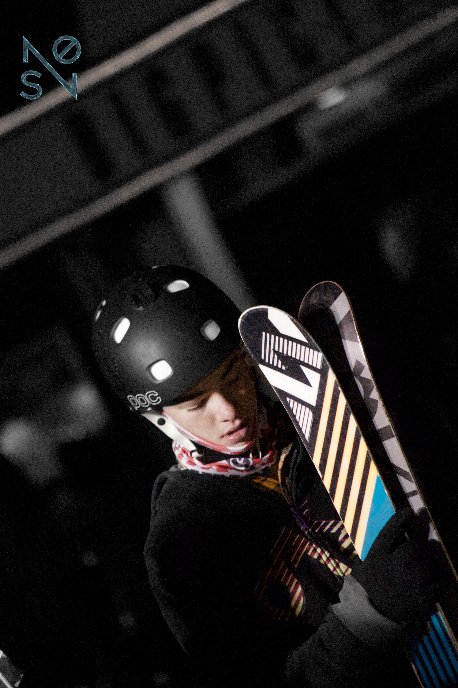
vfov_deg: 7.2
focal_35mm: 285
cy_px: 344
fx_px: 5448
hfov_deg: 4.8
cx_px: 229
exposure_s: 1/200
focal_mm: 190
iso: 5000
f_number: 6.3
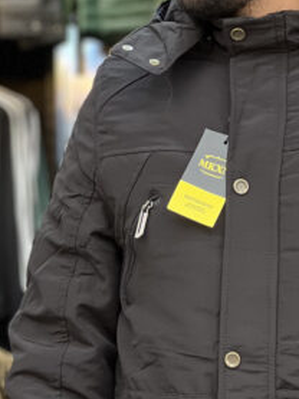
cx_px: 293
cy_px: 297
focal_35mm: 222
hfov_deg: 6.7
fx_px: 2555
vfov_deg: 8.9
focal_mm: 9
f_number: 2.8
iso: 200
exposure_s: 1/100
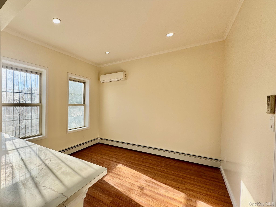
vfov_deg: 85.7
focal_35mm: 14
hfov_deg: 102.1
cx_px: 138
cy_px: 104
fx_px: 112
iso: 40
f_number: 2.2
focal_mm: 2.22
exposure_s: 1/515
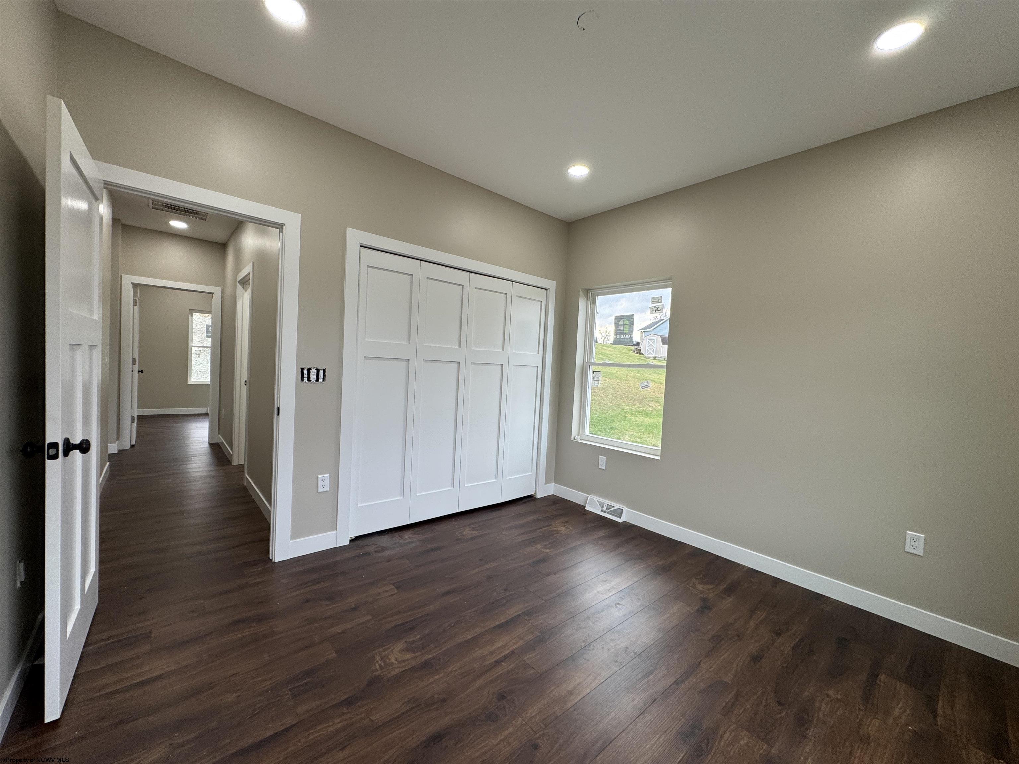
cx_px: 510
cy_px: 382
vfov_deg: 85.7
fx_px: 412
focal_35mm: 14
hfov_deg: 102.1
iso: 100
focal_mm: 2.22
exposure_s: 1/120
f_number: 2.2
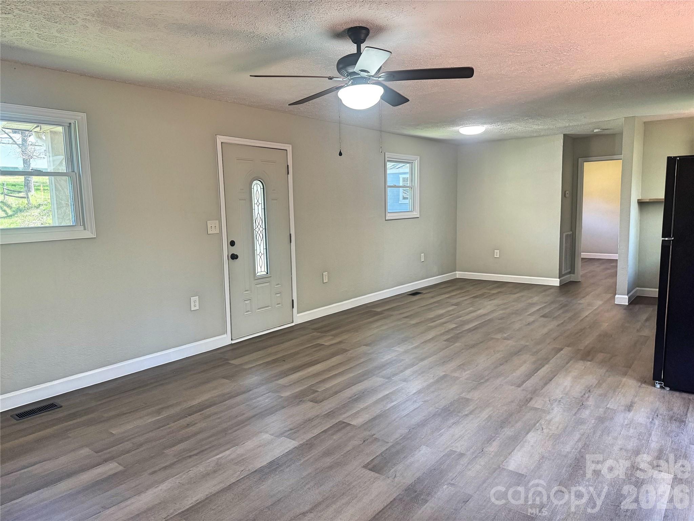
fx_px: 481
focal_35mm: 24
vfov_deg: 56.8
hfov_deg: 71.6
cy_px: 260
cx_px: 347
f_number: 1.78
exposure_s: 1/120
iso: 200
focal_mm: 6.76
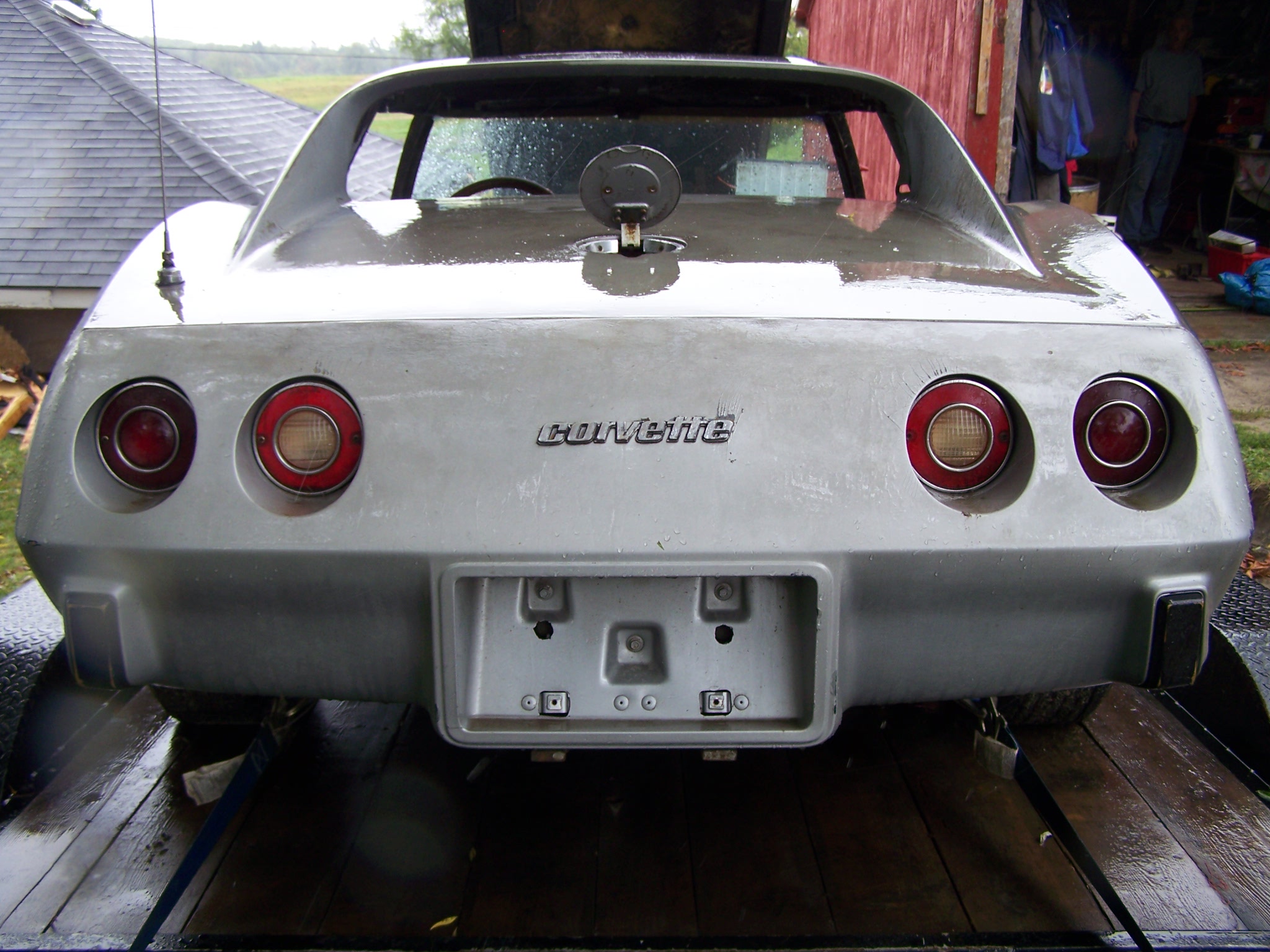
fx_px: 1394
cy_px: 476
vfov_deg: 37.7
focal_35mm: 38
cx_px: 635
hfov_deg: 49.0
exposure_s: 1/100
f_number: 2.8
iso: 64
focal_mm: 6.3
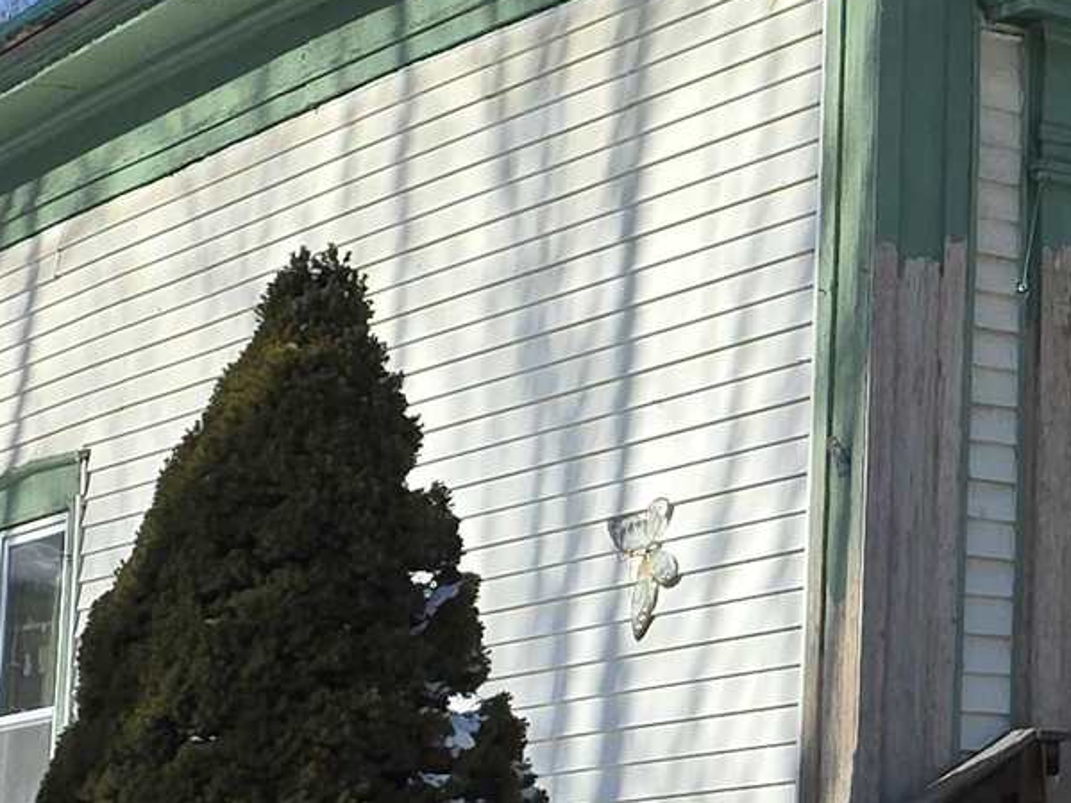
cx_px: 1568
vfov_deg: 12.5
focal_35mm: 118
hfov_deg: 15.5
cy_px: 206
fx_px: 3650
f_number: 1.7
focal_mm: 6.3
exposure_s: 1/5778
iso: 80
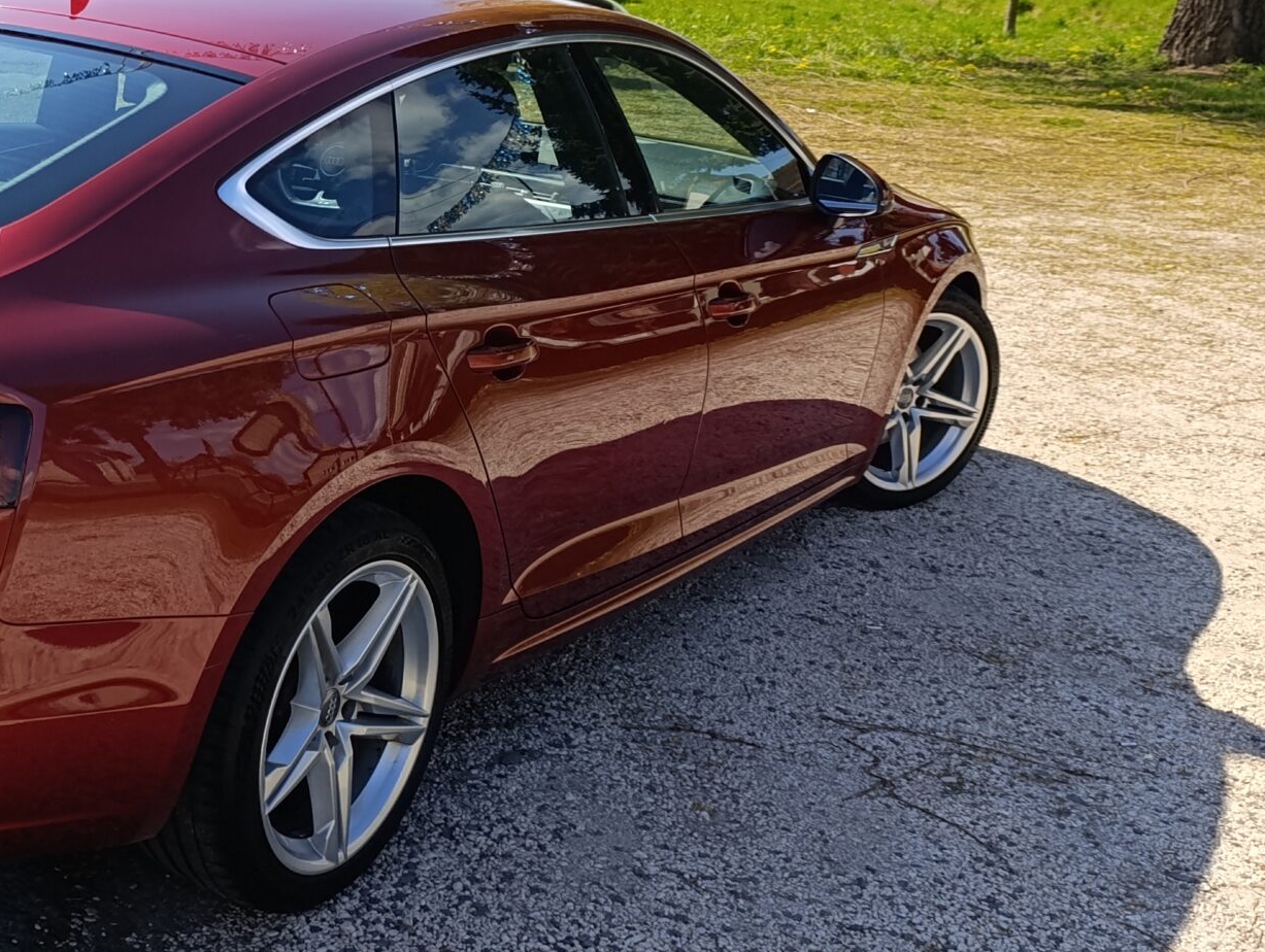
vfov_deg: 30.3
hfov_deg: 37.2
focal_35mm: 48
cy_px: 377
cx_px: 145
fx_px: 1757
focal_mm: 6.14
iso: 50
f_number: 1.6
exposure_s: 1/459
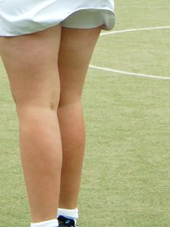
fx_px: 1775
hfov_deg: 5.4
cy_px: -154
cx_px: -73
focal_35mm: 271
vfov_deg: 7.1
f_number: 6.3
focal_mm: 50
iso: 400
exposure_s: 1/400
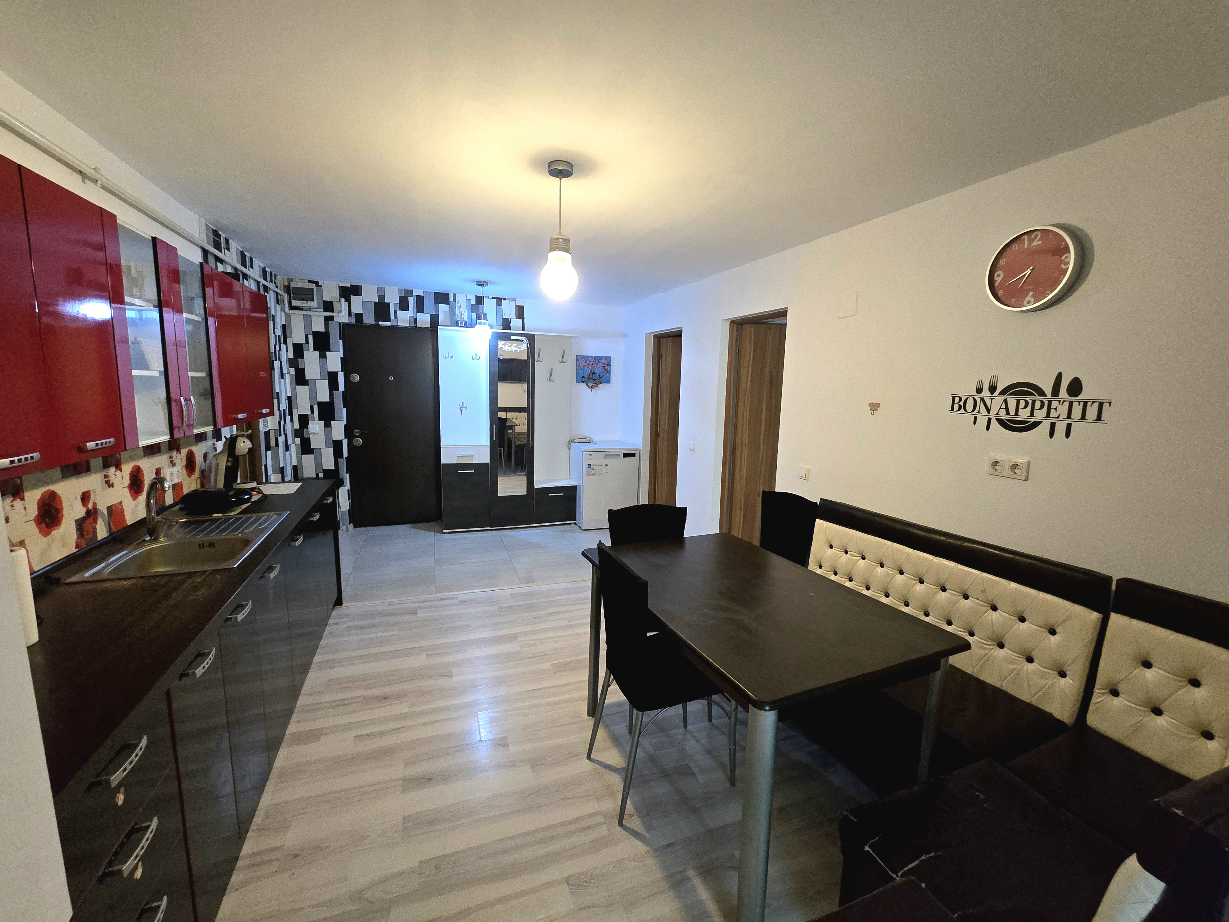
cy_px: 461
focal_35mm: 13
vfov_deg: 89.9
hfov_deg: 106.2
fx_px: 462
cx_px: 614
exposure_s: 1/50.3
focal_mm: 2.2
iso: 1000
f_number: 2.2
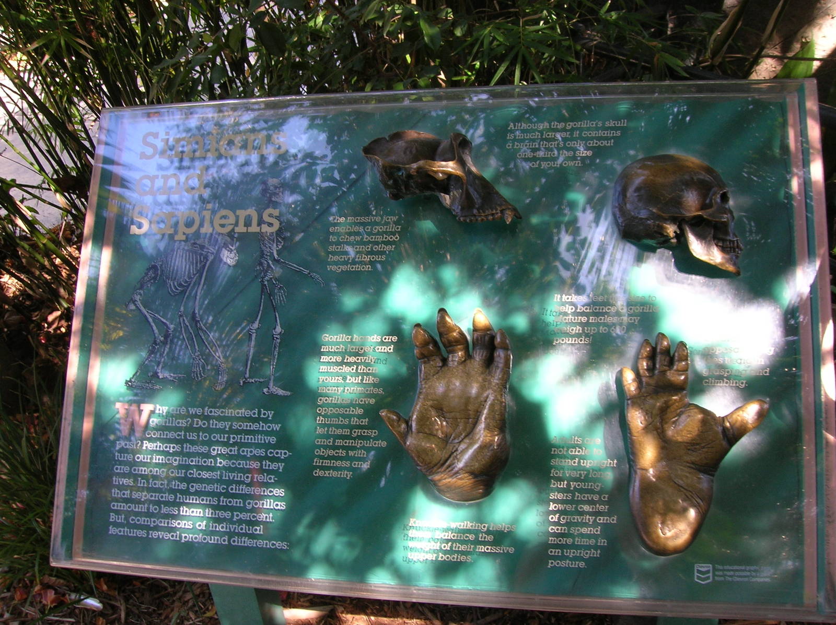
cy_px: 312
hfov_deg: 54.0
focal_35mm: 34
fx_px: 820
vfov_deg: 41.7
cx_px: 418
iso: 50
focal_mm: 5.7
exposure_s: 1/19.1
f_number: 4.9
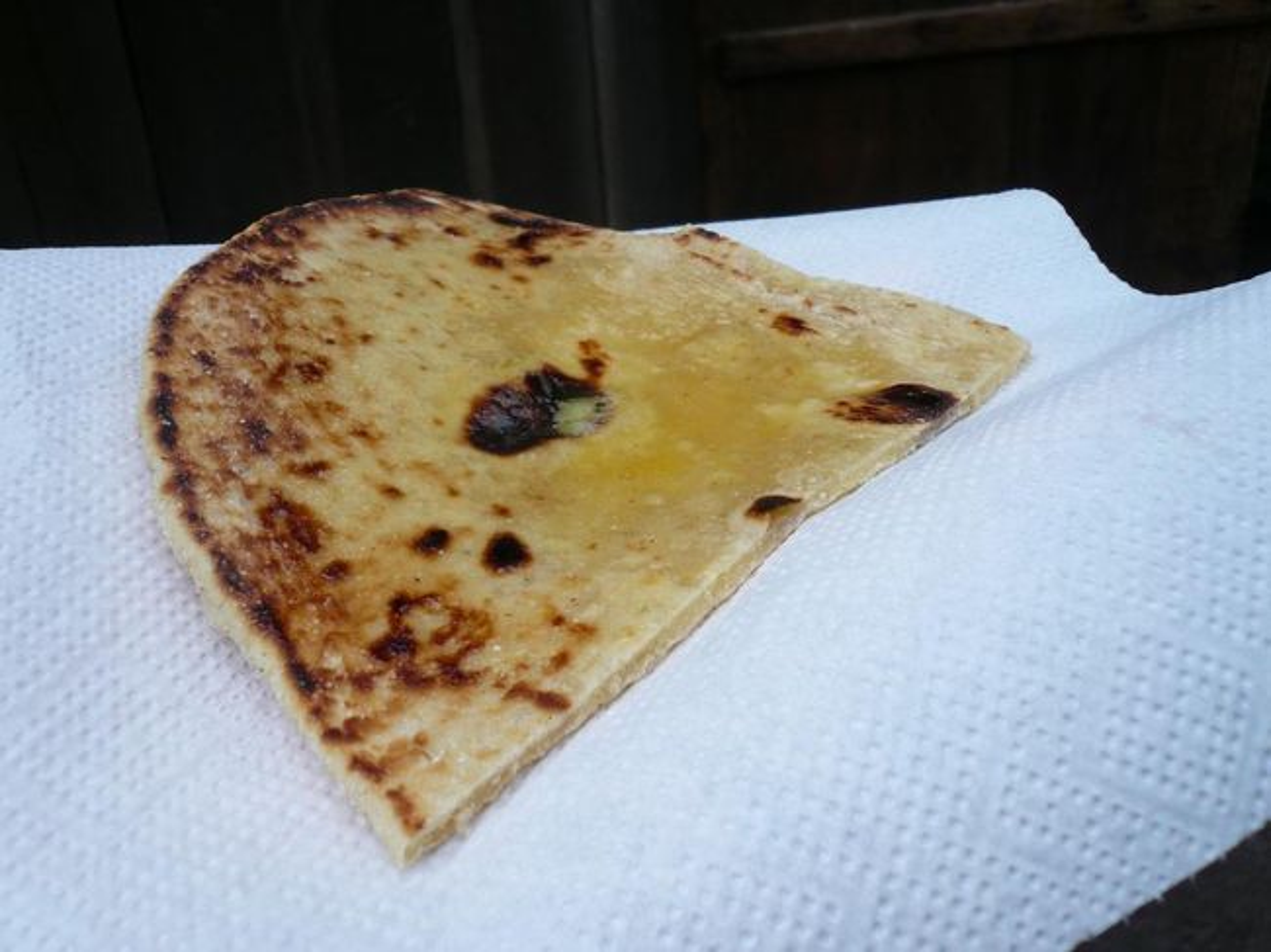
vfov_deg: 46.8
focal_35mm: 30
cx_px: 636
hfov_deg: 60.0
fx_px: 1101
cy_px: 476
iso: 100
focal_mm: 4.6
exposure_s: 1/800
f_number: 2.8
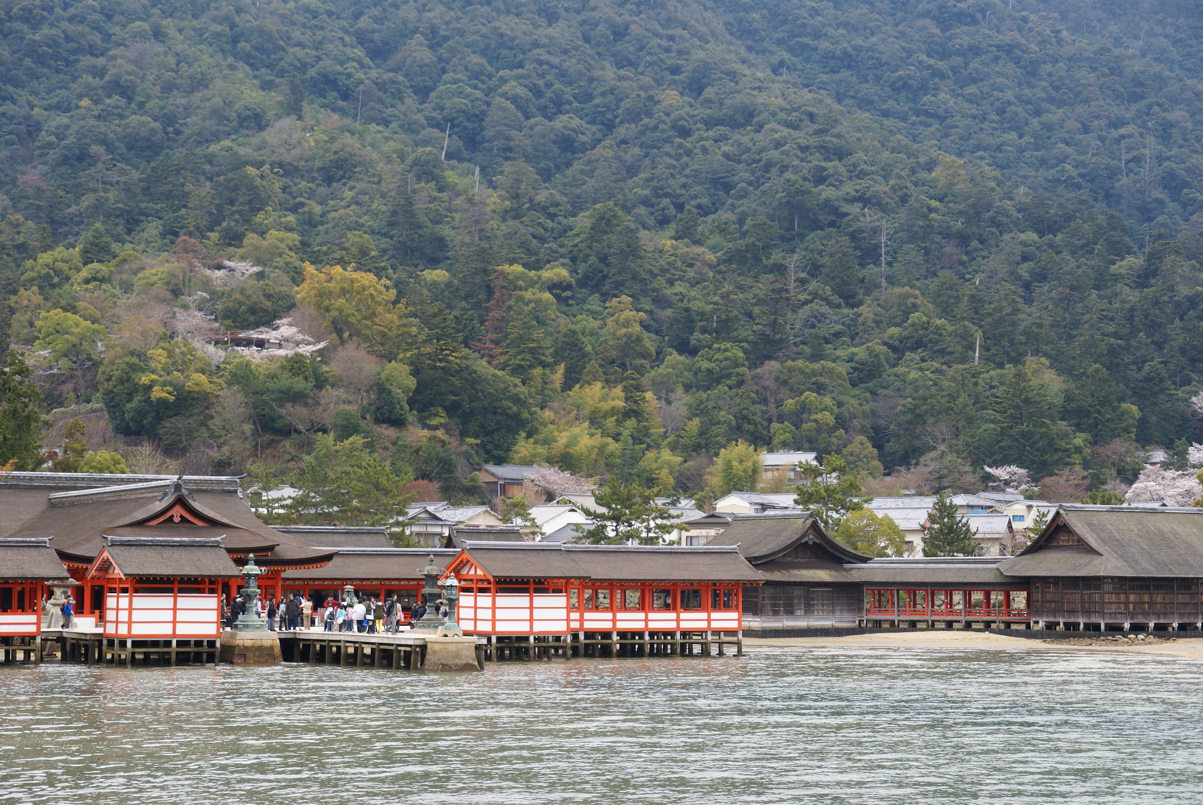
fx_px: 2509
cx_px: 602
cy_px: 402
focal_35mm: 75
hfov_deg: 27.0
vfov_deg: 18.2
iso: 100
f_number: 5
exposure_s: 1/160
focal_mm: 50
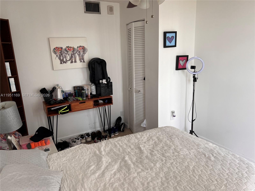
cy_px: 96
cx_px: 128
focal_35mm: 26
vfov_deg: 53.1
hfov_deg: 67.3
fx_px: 192
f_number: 1.5
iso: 100
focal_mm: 5.7
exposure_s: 1/121
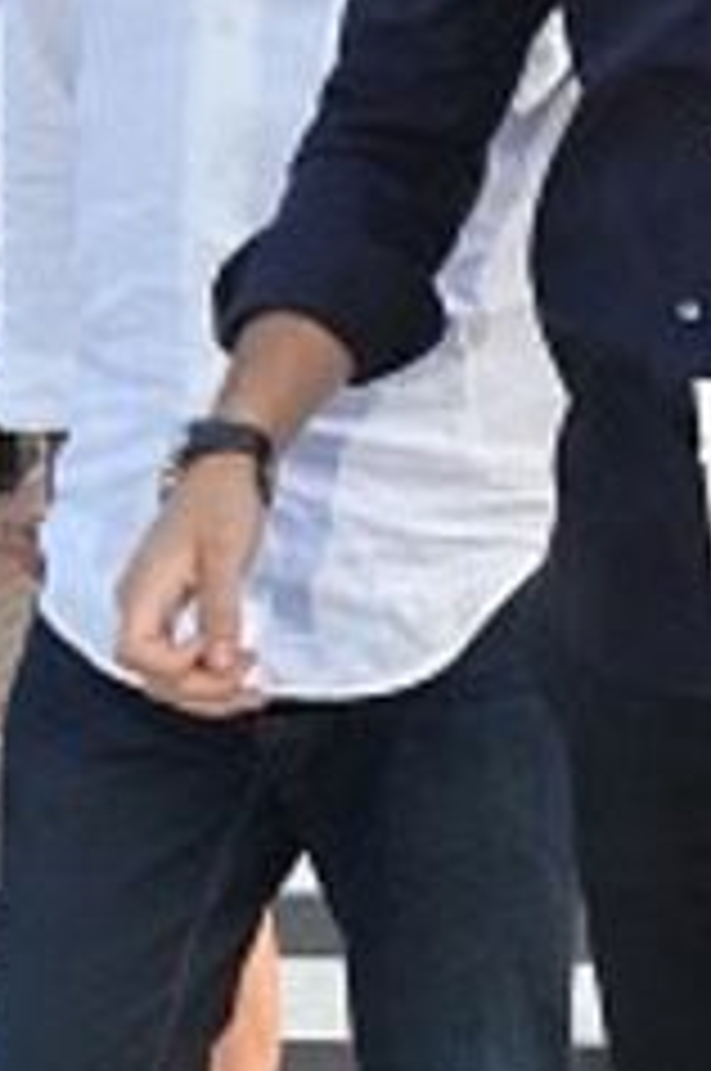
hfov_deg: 10.5
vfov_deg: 16.4
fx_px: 3714
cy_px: 590
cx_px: 1134
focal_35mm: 125
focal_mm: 30
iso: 400
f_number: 5.6
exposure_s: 1/250
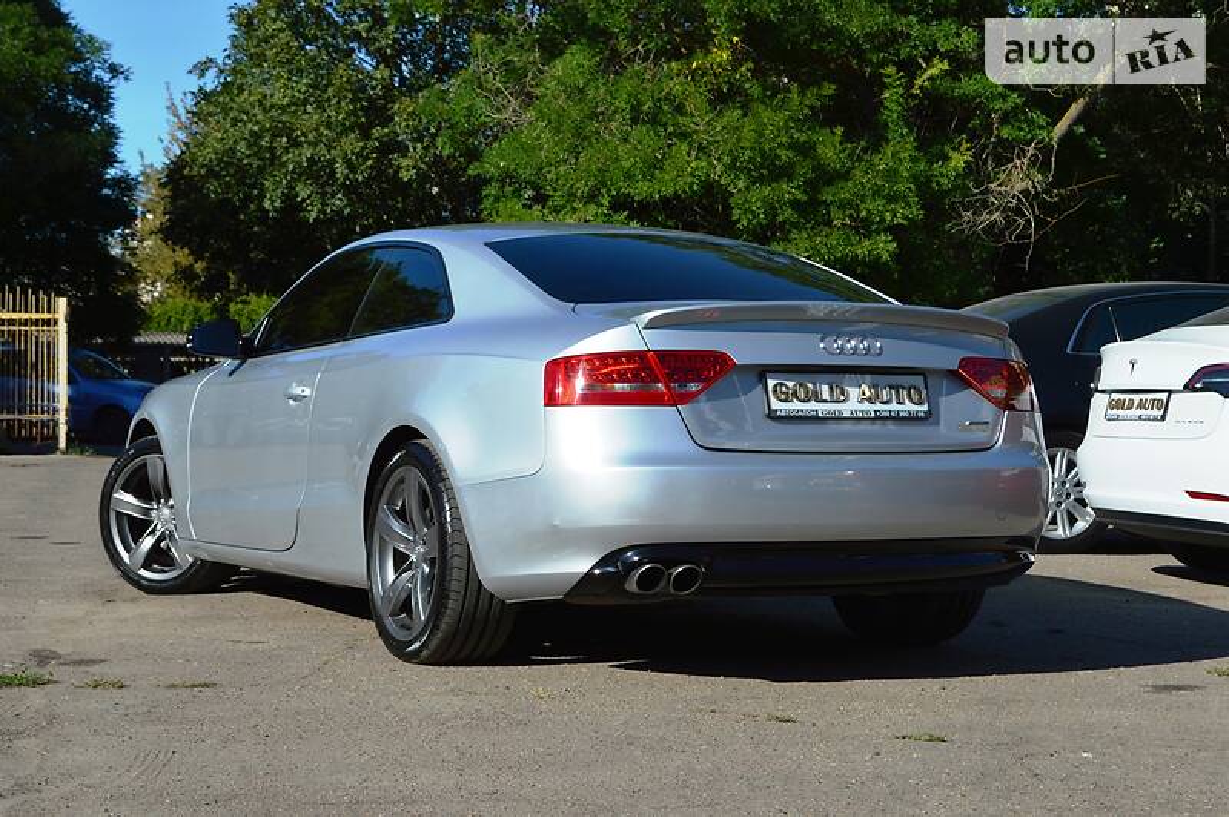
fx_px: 2047
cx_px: 614
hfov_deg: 33.4
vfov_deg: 22.6
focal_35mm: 60
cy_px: 408
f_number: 10
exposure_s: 1/400
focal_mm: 40
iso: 100
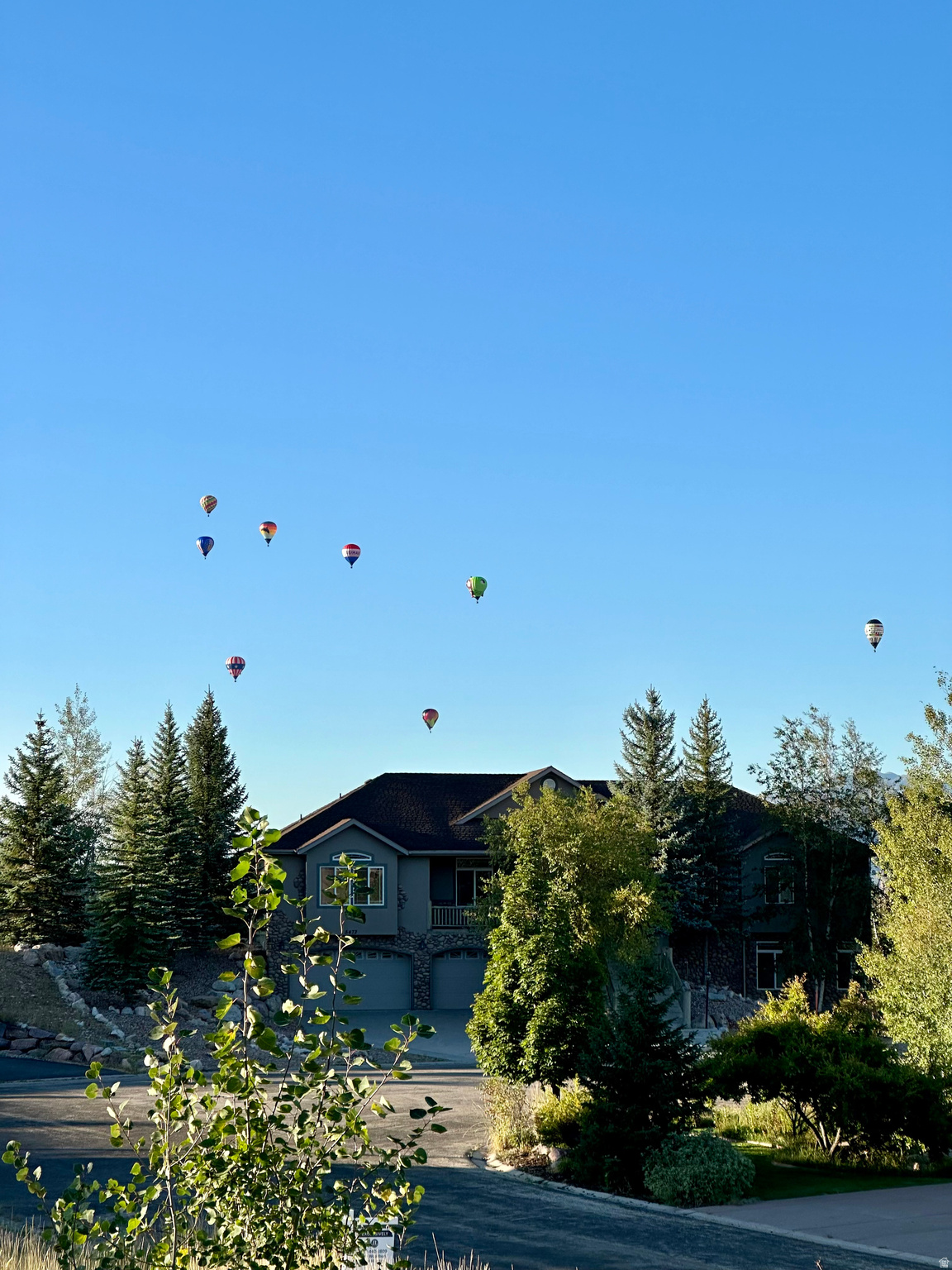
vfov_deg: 25.3
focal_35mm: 77
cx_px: 476
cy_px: 635
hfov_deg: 19.1
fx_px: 2824
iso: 32
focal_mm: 9
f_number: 2.8
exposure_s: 1/612
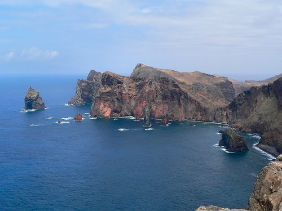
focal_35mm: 43
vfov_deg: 33.6
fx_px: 350
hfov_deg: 43.9
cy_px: 106
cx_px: 141
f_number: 5.2
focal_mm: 7.2
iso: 80
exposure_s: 1/500
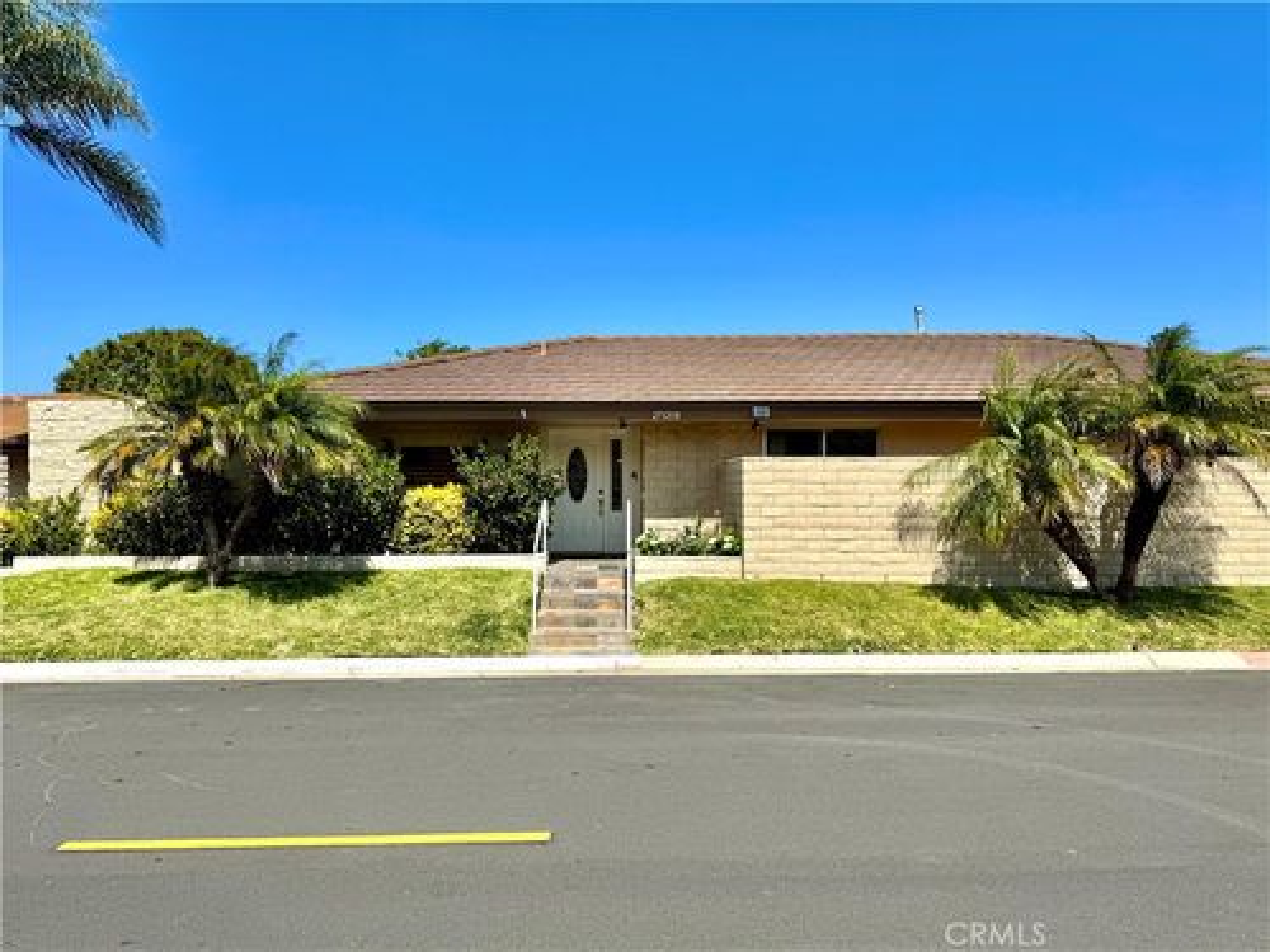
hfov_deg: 71.6
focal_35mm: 24
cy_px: 476
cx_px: 635
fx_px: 881
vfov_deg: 56.8
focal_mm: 6.76
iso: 80
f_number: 1.78
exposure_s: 1/5348
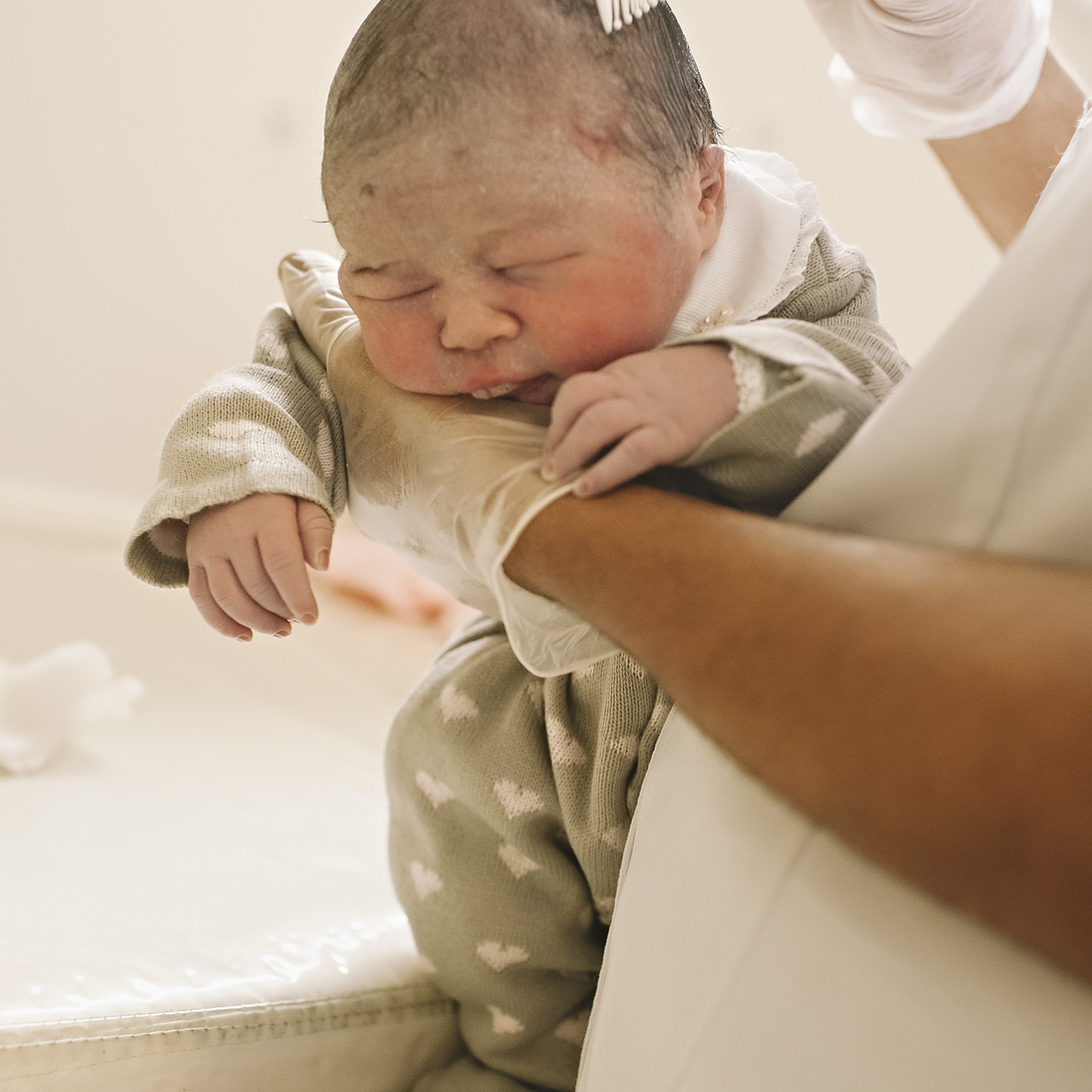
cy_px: 543
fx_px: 1749
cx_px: 515
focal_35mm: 49
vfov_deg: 34.7
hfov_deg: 34.7
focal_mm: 35
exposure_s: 1/320
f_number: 2.8
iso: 1250
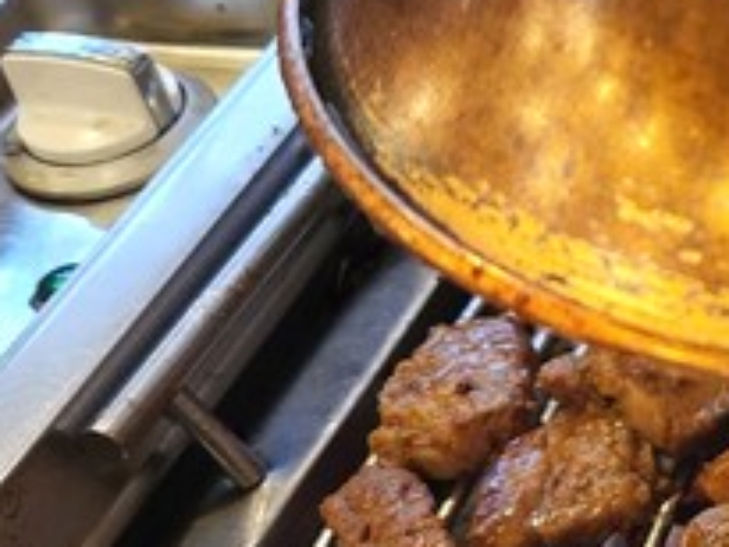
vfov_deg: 14.6
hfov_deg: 17.1
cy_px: 179
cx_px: 1174
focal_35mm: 101
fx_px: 2128
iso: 500
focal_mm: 5.4
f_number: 1.8
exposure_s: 1/120
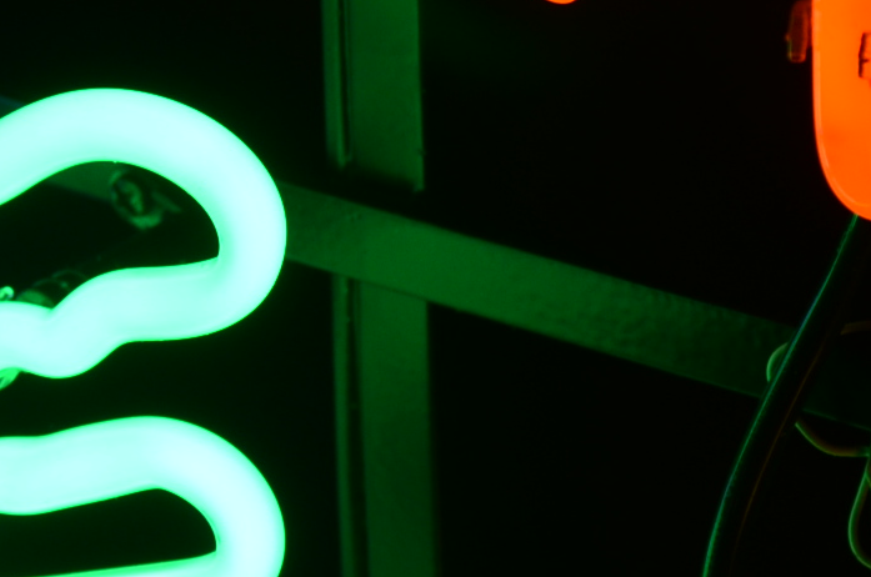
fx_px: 6400
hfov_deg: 7.8
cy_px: 91
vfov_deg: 5.2
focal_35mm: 265
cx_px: 346
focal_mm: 50
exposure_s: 1/125
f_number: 6.3
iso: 250
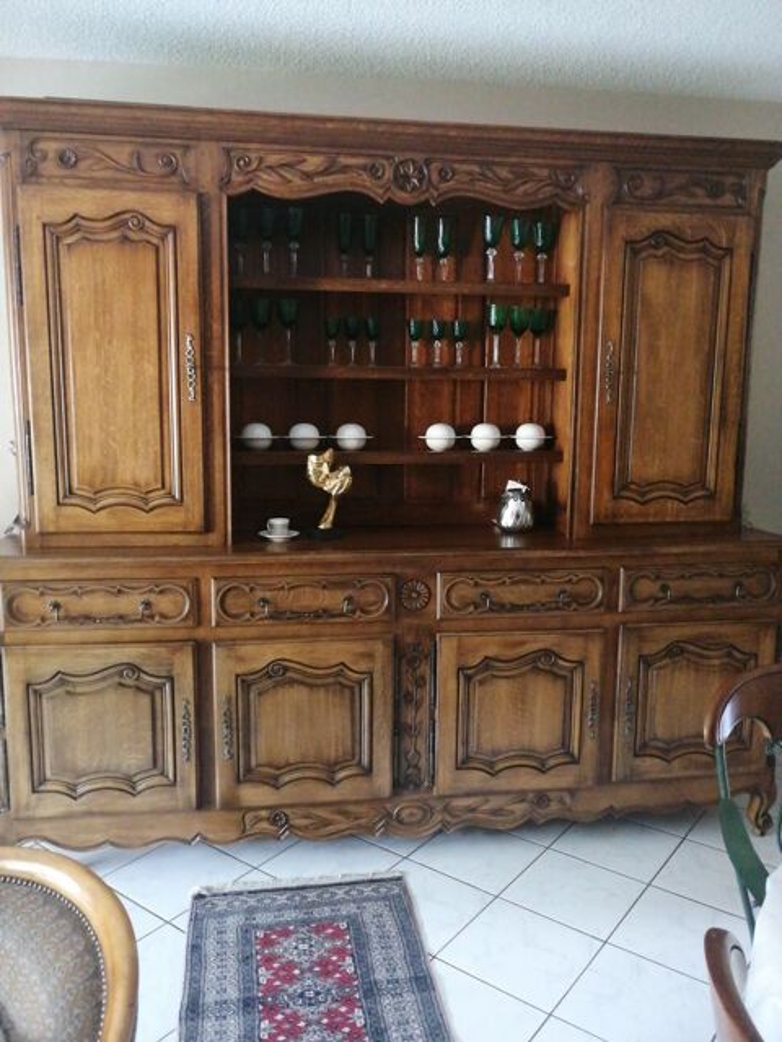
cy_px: 521
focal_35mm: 27
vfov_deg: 65.3
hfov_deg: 51.4
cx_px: 391
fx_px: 813
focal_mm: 3.95
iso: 640
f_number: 1.8
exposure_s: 1/20
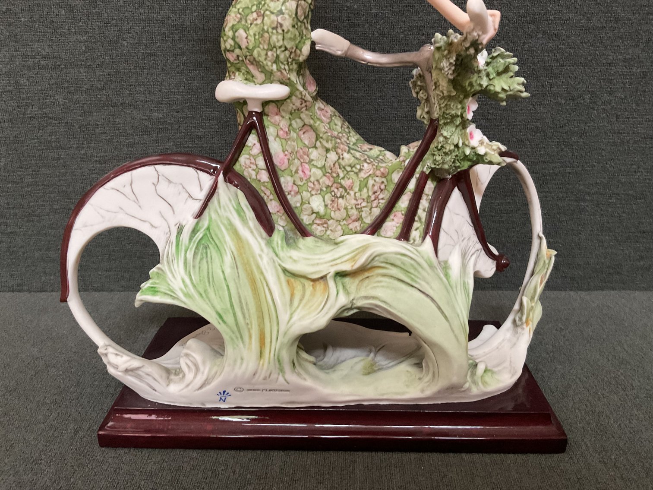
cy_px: 245
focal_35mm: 29
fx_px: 547
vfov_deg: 48.2
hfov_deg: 61.7
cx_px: 326
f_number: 1.8
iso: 320
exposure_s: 1/30
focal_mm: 3
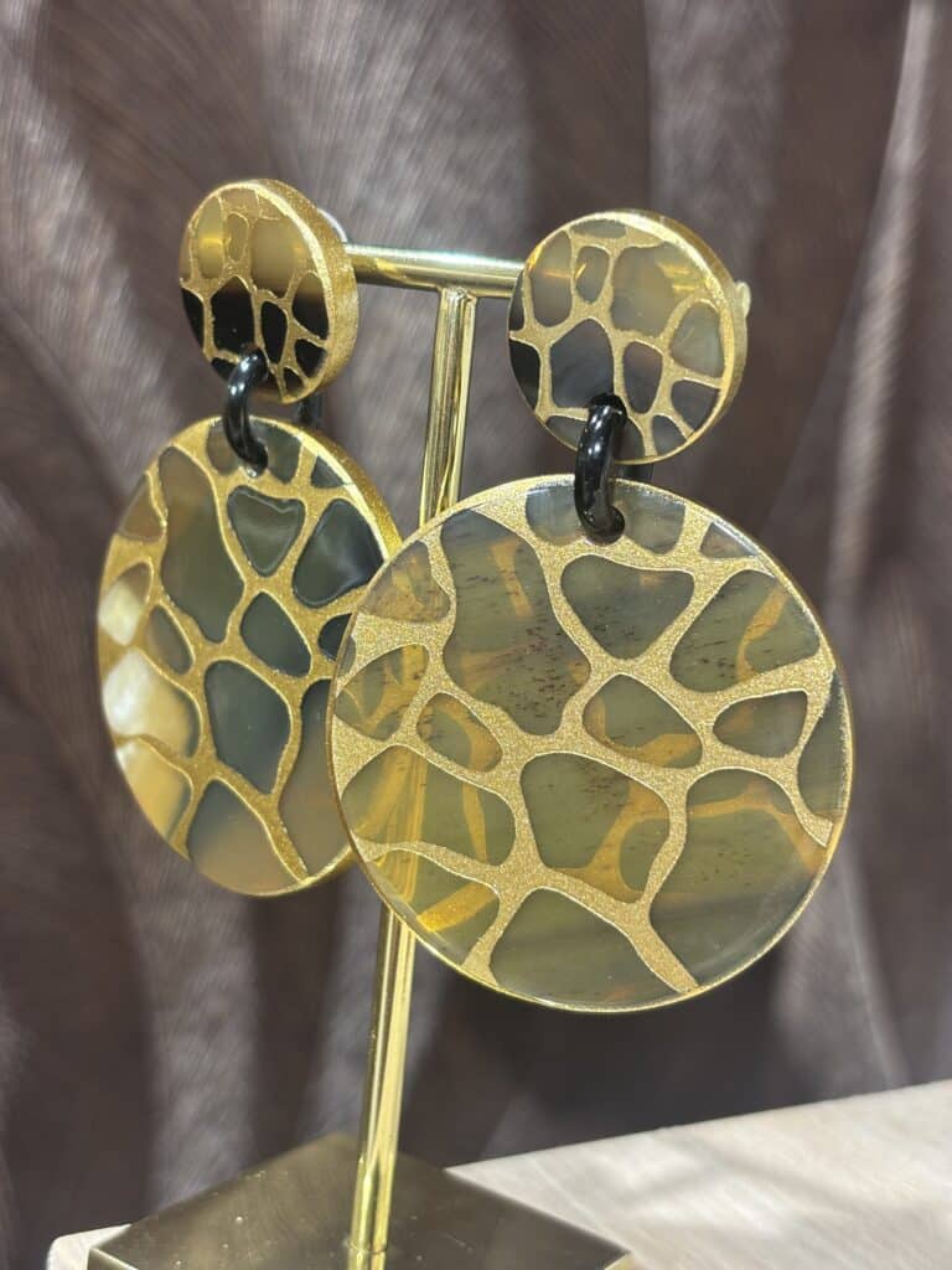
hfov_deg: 28.0
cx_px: 476
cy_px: 635
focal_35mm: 52
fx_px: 1907
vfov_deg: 36.8
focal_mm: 5.96
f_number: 1.6
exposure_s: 1/50
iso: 50
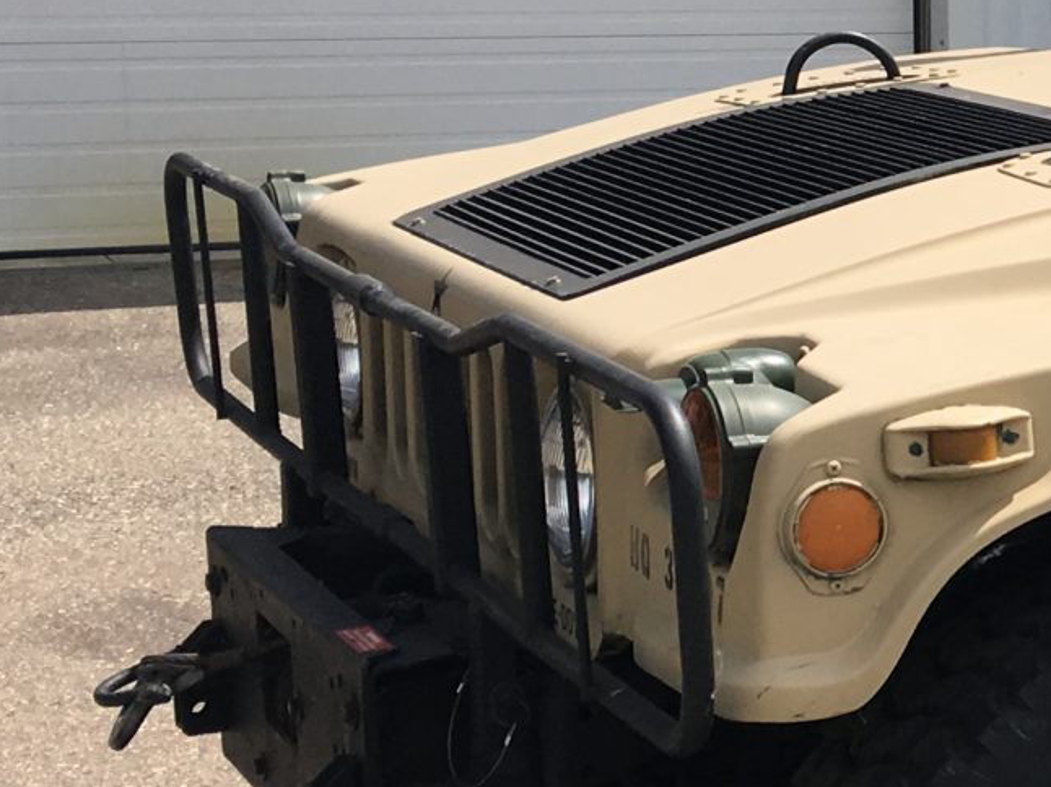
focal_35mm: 115
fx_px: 3490
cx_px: 1918
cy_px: 356
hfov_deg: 14.8
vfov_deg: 12.9
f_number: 2.2
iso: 25
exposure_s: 1/1876
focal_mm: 4.15
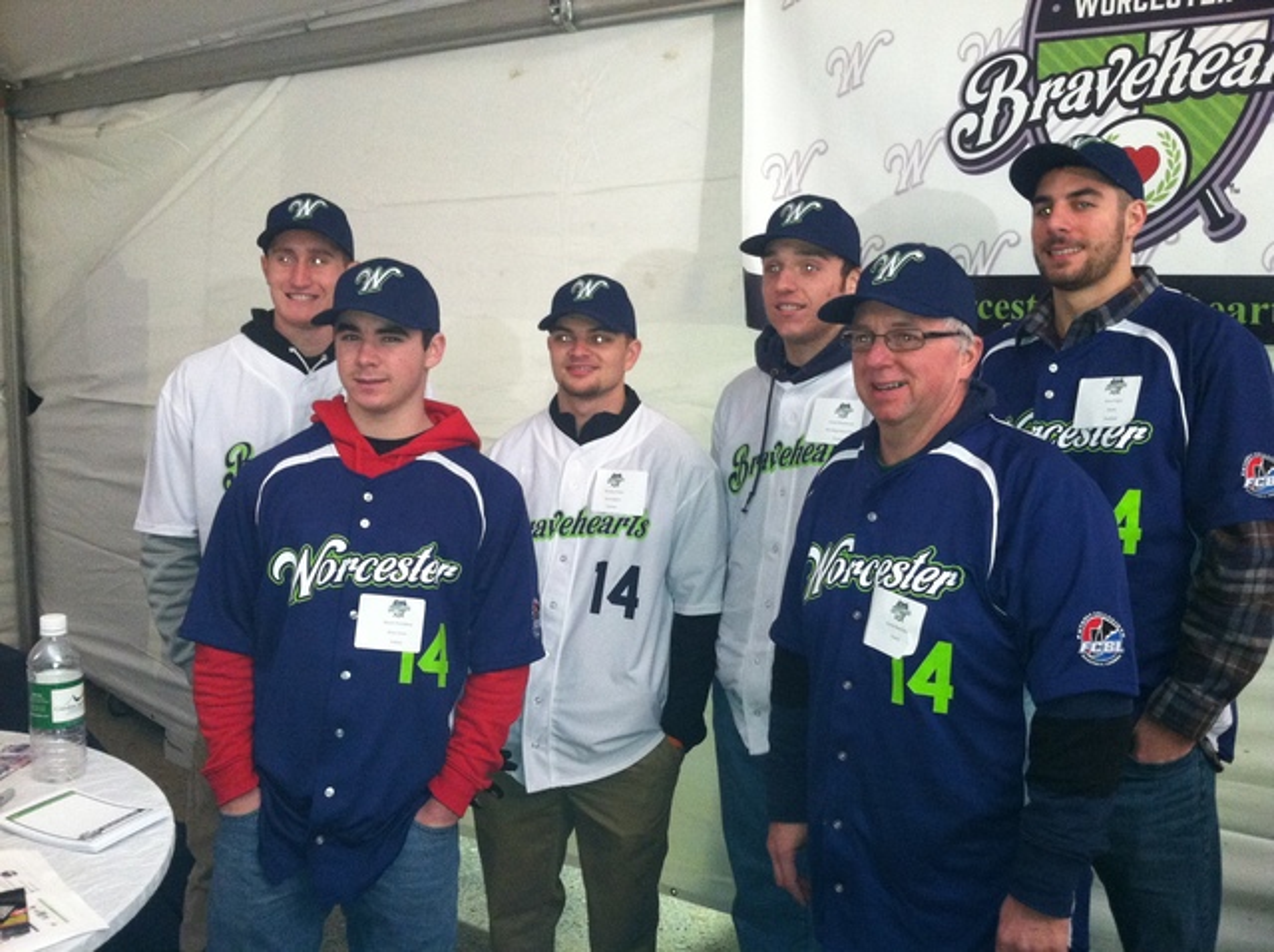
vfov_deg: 40.6
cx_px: 637
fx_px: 1286
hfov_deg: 52.7
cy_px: 476
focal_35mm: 35
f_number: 2.8
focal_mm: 3.85
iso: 320
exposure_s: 1/15
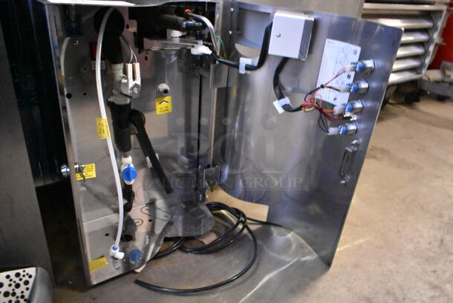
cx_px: 226
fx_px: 340
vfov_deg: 48.0
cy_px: 152
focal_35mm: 27
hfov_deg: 67.3
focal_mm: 18
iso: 14400
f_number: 3.5
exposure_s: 1/125
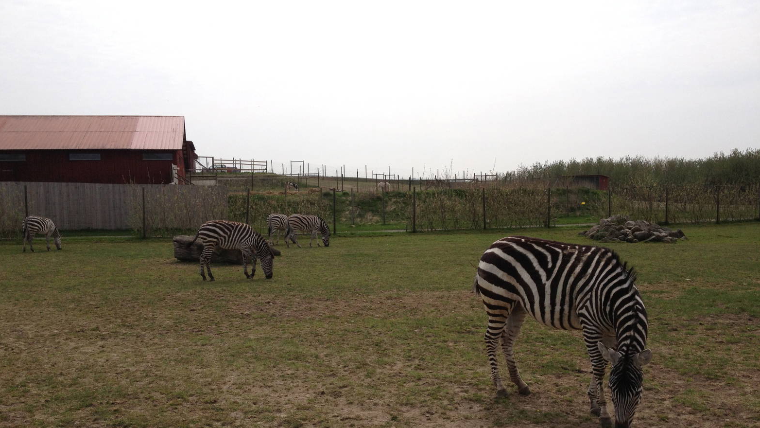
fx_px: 786
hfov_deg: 51.6
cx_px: 372
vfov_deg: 30.4
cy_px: 241
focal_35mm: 39
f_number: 2.4
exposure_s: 1/2907
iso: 50
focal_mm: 4.28
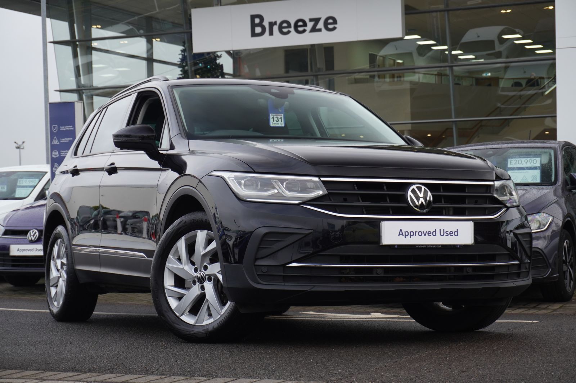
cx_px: 288
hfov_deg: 27.5
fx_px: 1175
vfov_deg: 18.5
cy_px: 192
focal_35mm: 74
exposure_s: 1/90
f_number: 5.6
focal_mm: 49
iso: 400
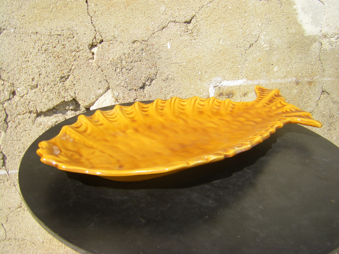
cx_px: 170
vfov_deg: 37.7
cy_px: 127
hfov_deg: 49.0
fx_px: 372
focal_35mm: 38
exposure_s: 1/160
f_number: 7
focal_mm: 6.3
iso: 64
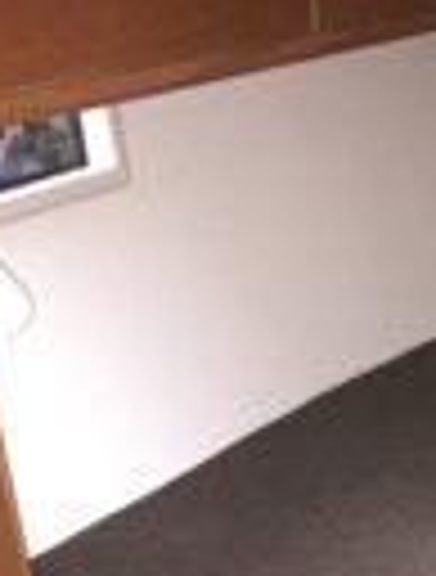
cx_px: 465
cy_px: 711
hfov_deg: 18.2
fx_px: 1318
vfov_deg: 22.5
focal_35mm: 79
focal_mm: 4.15
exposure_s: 1/17
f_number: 2.2
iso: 500
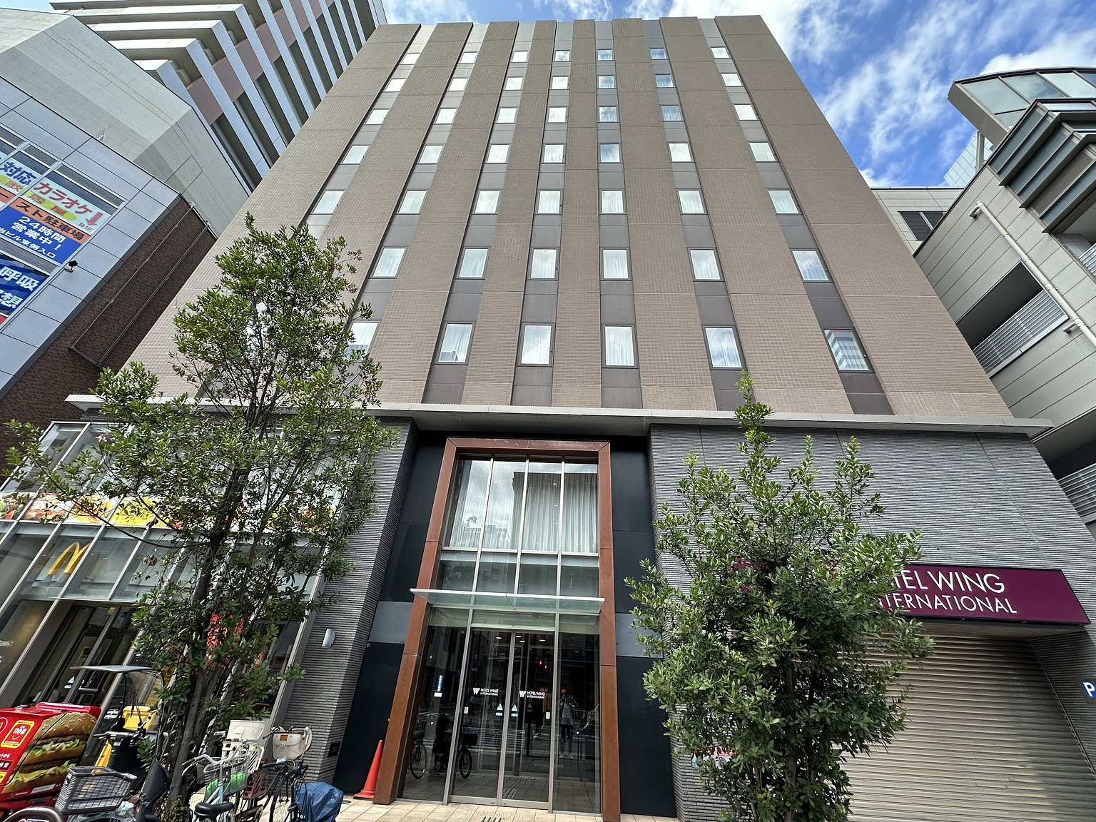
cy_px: 411
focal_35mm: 14
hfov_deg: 102.1
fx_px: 443
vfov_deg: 85.7
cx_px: 548
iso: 40
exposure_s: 1/435
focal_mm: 2.22
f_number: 2.2
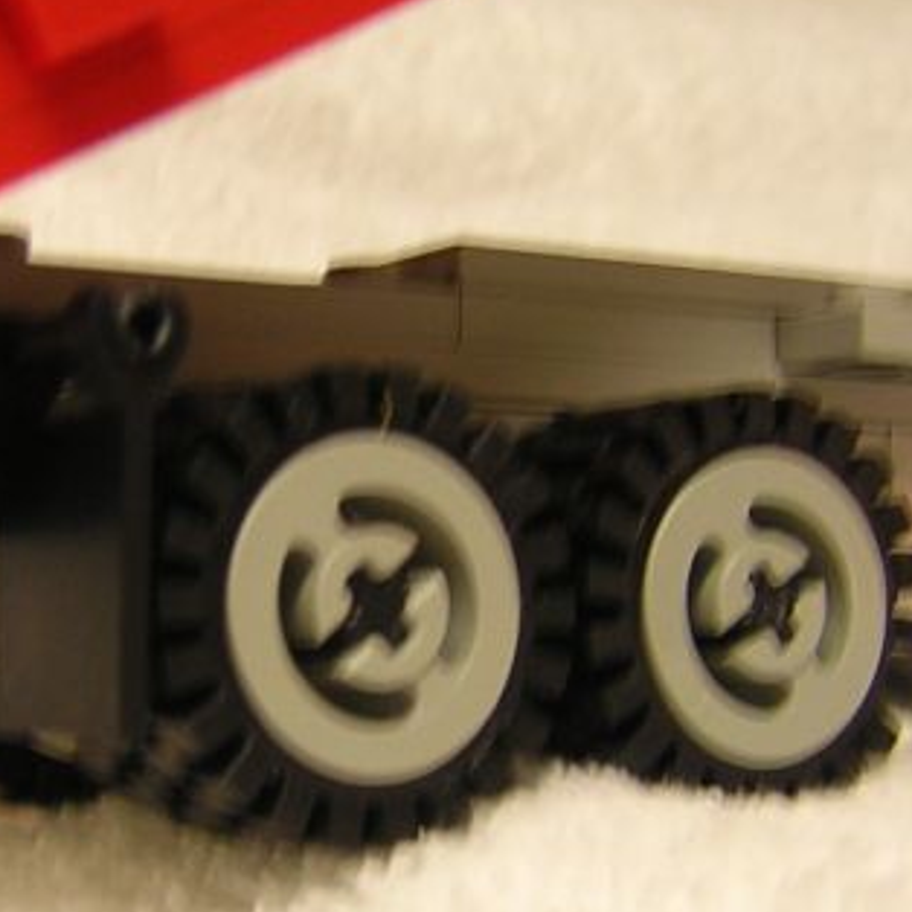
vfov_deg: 21.4
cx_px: 311
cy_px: 505
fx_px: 2414
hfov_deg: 21.3
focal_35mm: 81
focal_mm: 4.7
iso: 100
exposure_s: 1/3.7
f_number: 2.6
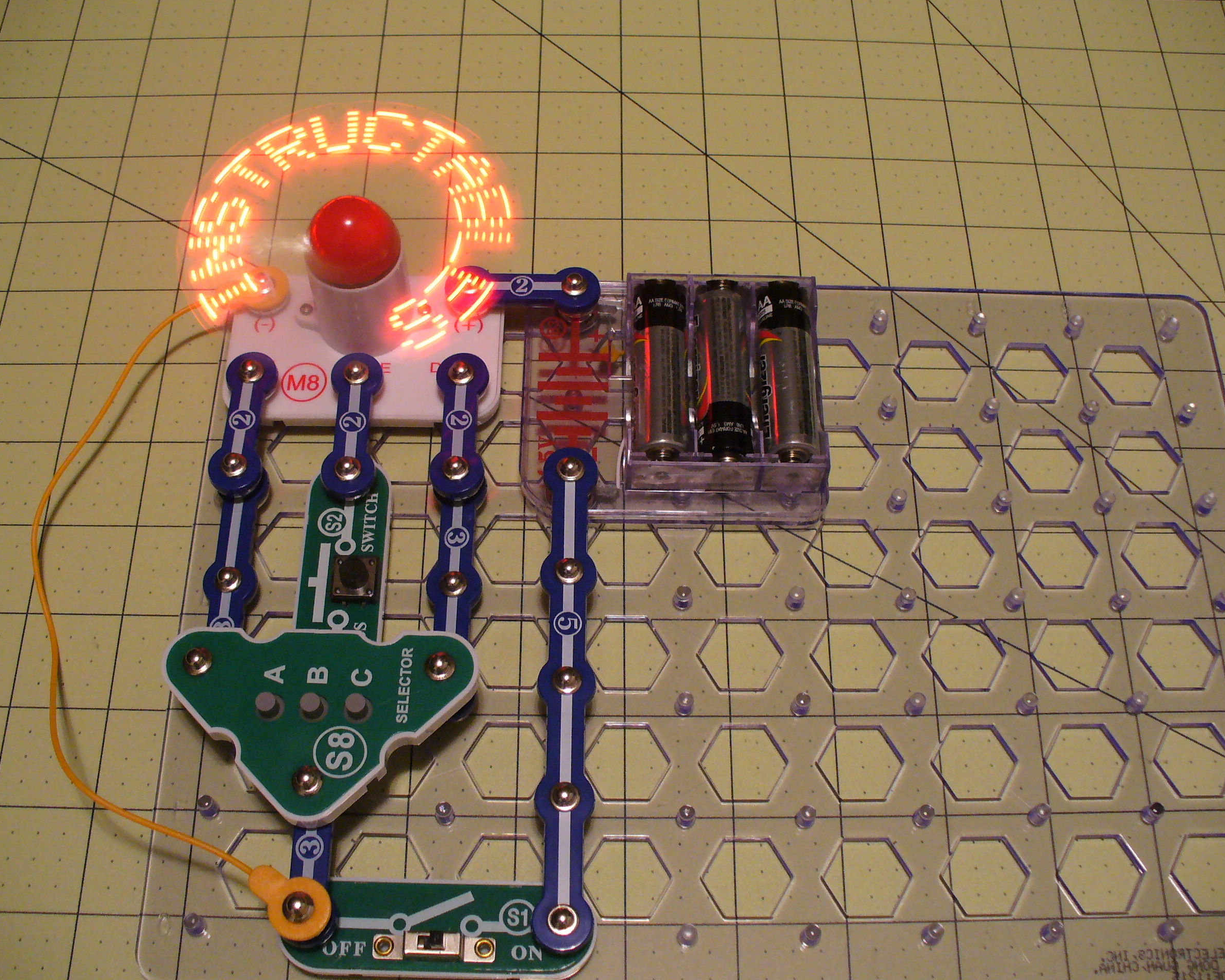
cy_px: 488
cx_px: 627
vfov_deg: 38.2
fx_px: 1414
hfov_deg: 46.8
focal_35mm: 39
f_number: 2.8
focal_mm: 6.1
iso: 200
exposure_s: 1/15
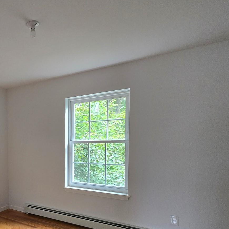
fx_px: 202
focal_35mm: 27
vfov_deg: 57.5
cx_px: 13
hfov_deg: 50.6
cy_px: 156
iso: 160
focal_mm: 1.7
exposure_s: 1/60
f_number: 2.2
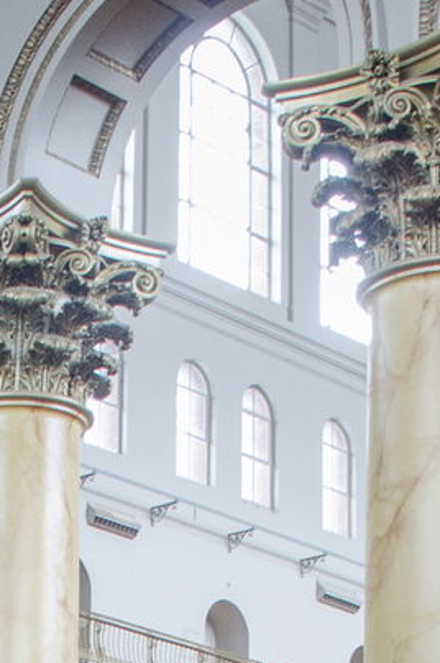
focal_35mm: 121
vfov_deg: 14.8
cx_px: 57
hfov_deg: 11.2
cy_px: 1200
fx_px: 2226
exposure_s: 1/80
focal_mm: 18
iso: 1000
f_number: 4.5
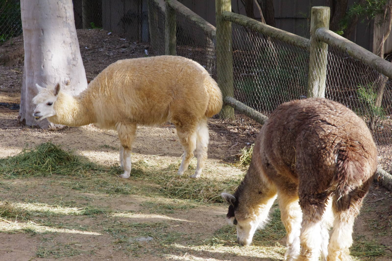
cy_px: 130
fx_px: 1512
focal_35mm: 139
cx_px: 196
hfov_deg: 14.8
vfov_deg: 9.8
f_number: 11
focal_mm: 93
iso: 1600
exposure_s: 1/200
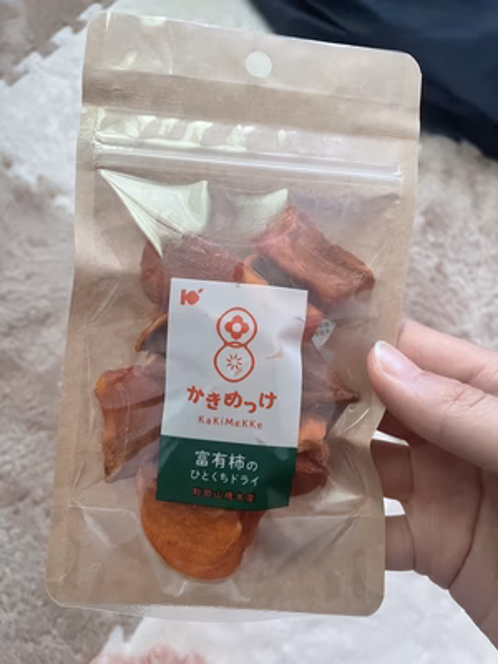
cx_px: 249
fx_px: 499
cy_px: 332
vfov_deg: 67.3
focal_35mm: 26
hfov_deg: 53.1
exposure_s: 1/60
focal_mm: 4.2
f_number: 1.6
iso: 250
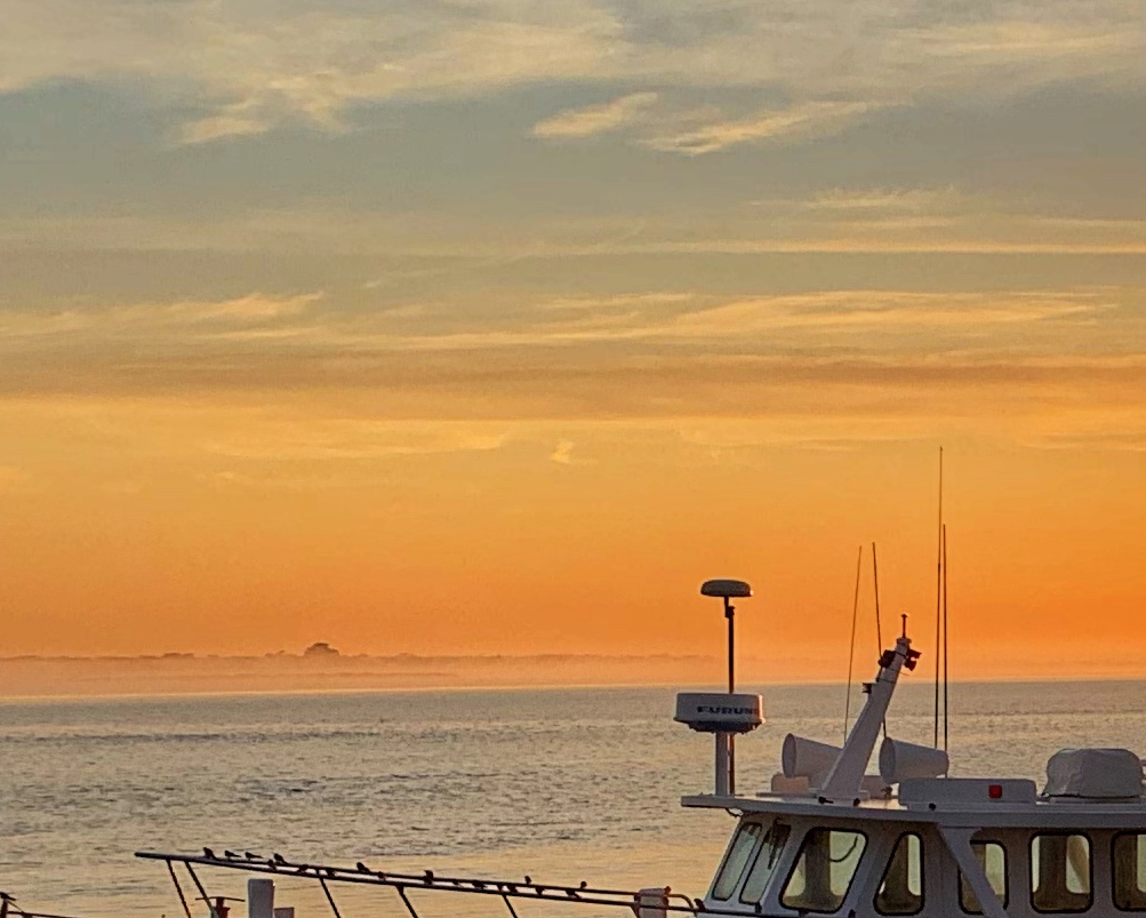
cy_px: 959
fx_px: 3461
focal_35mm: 102
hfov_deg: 16.8
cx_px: 1797
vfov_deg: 14.8
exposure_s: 1/1406
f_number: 1.8
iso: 25
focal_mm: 4.25
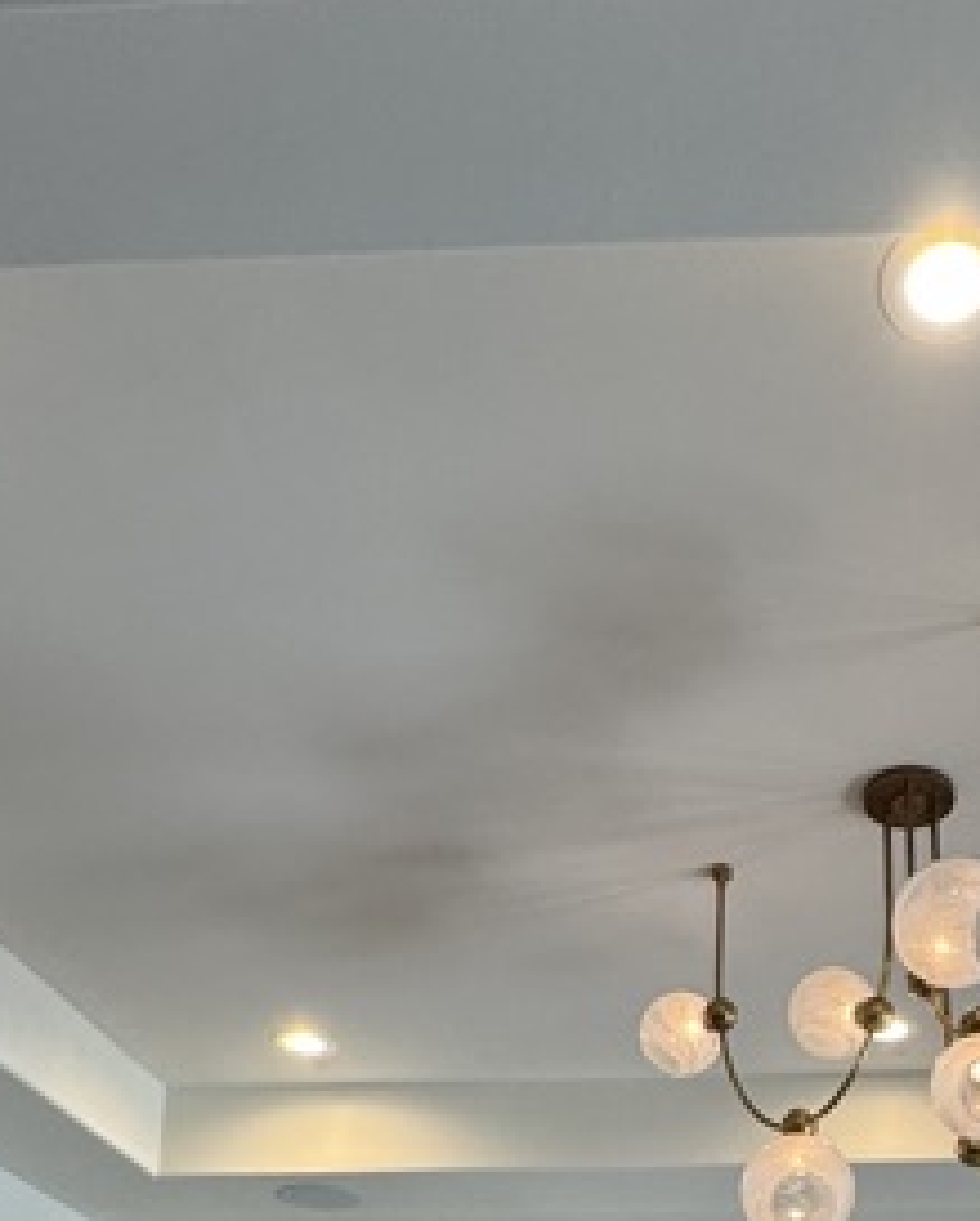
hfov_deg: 36.2
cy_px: 1346
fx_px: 1448
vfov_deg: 38.0
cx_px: 779
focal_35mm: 40
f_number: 2.2
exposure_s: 1/120
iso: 200
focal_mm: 2.22
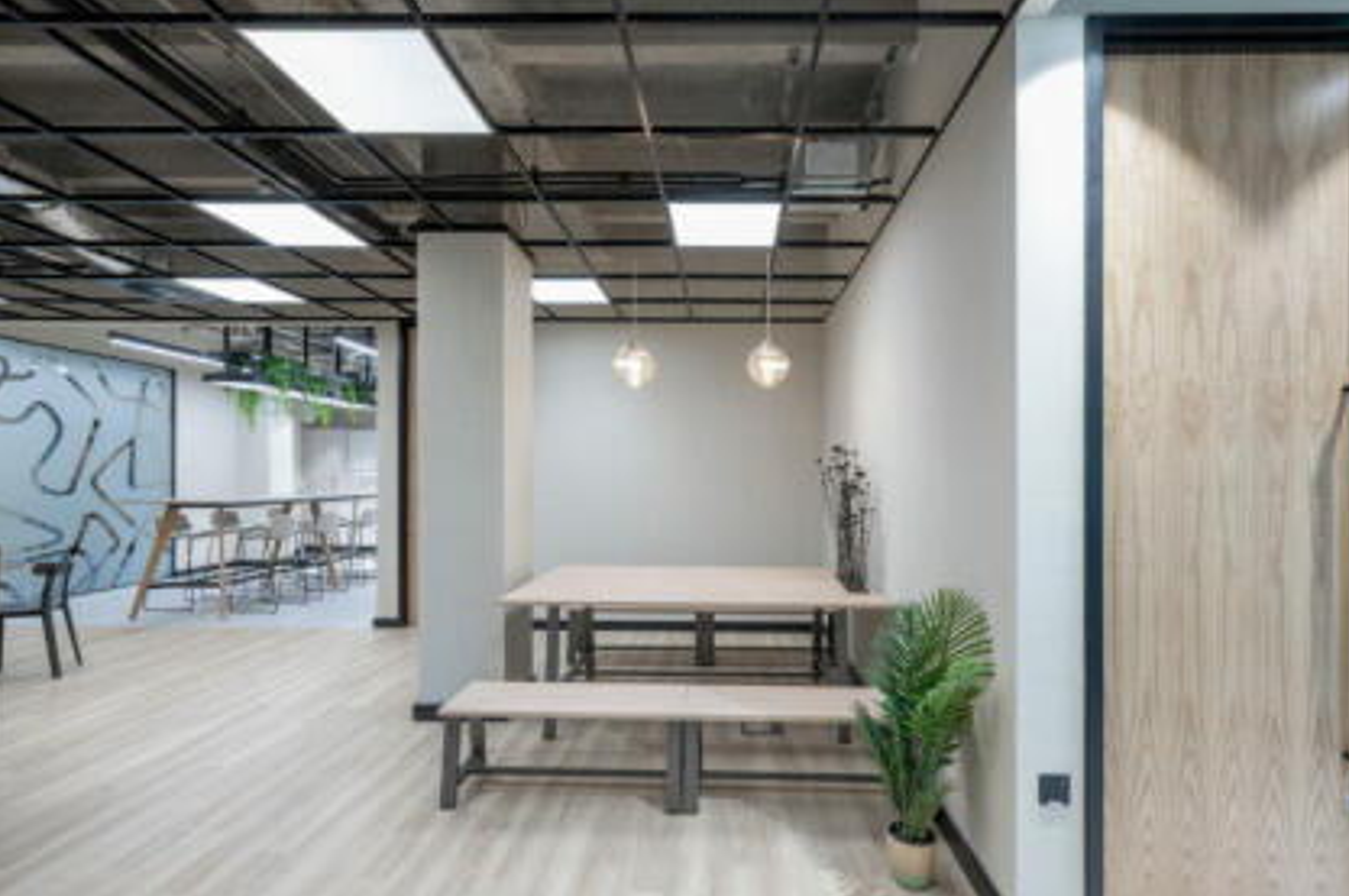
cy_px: 506
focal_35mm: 16
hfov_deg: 96.7
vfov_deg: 73.3
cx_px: 708
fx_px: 599
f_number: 11
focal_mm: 14
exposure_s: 1
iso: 64
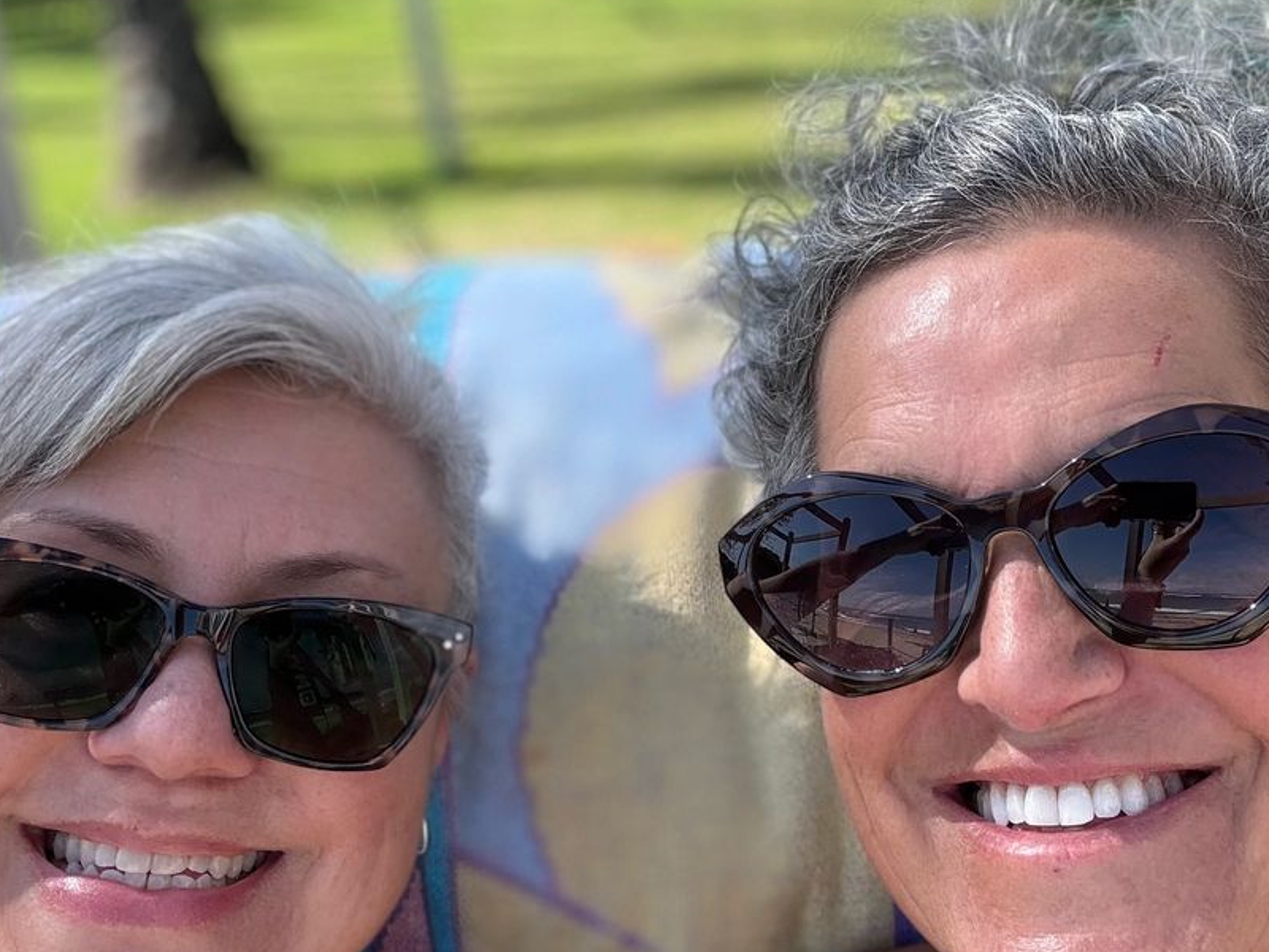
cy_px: 460
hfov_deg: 39.5
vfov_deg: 30.3
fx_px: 1760
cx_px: 765
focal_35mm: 48
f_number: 1.9
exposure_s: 1/320
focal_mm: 2.69
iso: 25
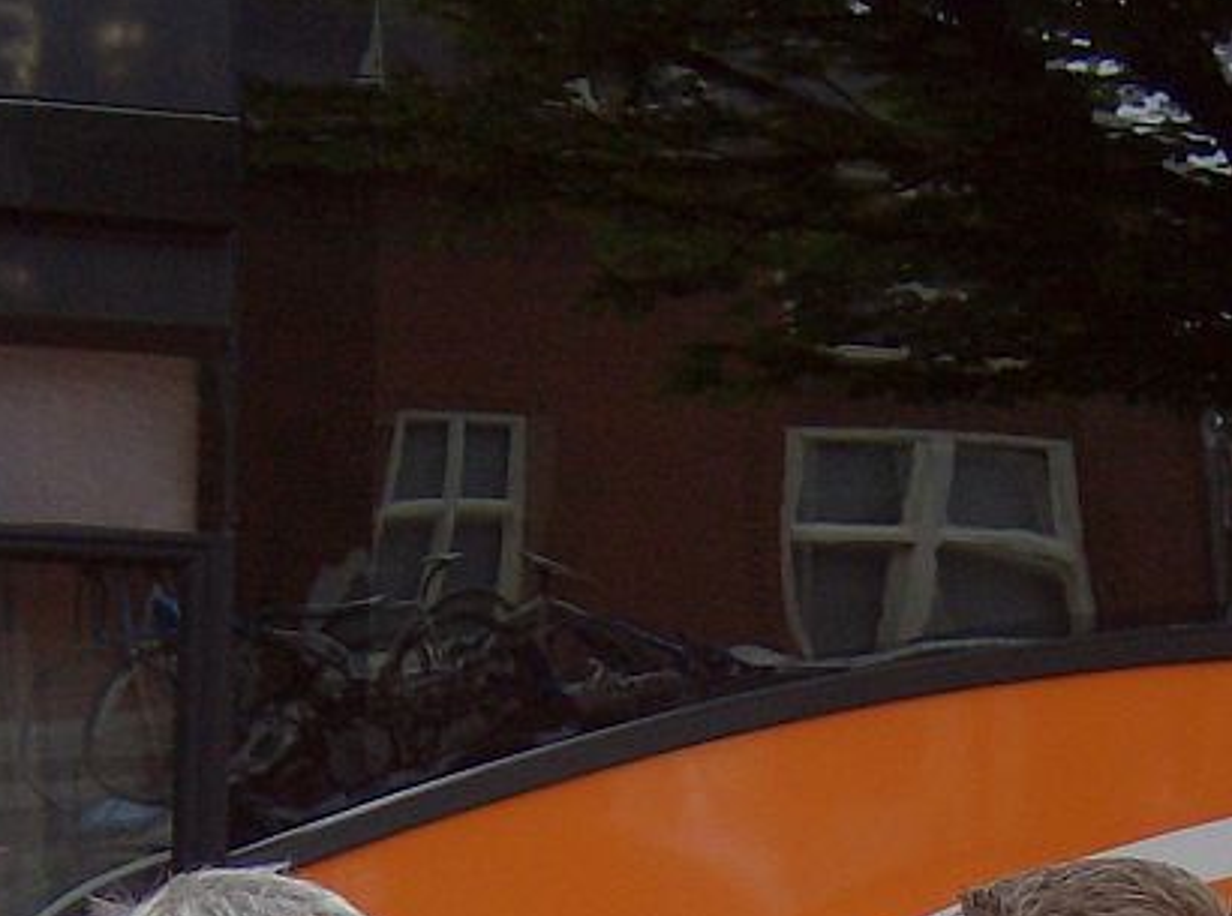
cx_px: 658
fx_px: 4968
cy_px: 1122
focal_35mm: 140
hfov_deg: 14.1
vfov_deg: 10.4
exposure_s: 1/202
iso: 100
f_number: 3.4
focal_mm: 9.3
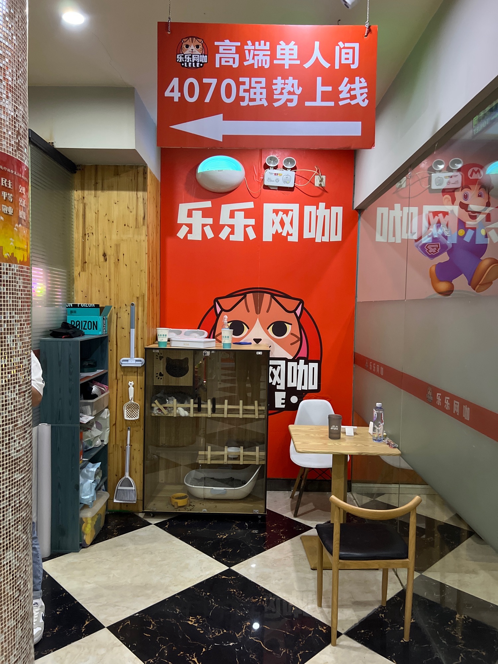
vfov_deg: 67.3
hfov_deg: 53.1
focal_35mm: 26
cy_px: 332
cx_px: 249
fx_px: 499
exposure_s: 1/50
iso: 500
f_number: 1.5
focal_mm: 5.7
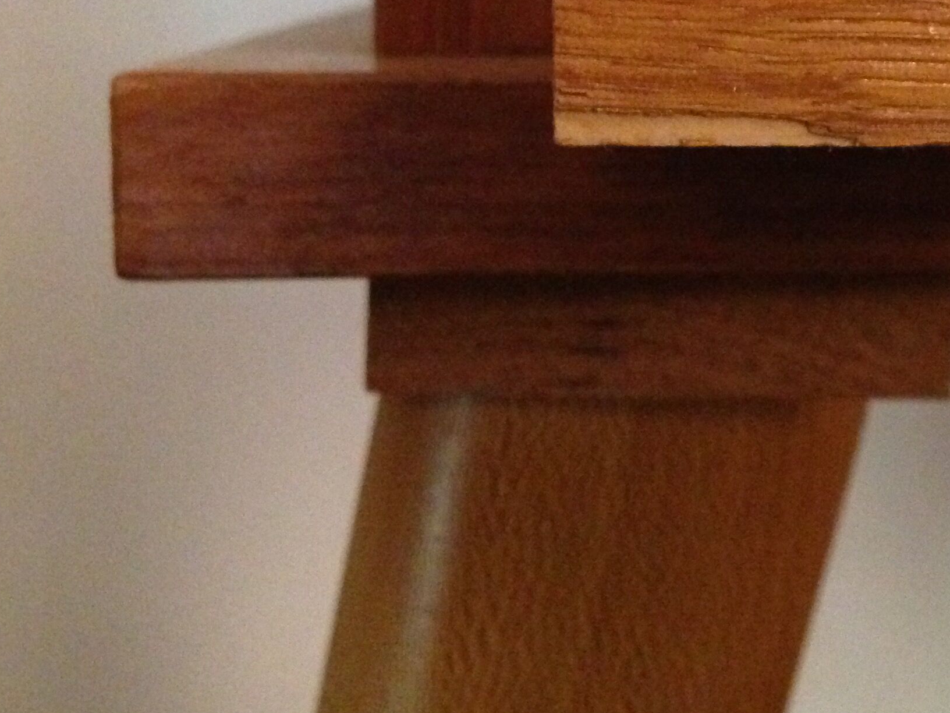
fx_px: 1811
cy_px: 101
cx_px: 764
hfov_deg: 28.7
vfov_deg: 21.8
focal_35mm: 66
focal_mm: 4.12
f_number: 2.4
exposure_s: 1/15
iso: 800
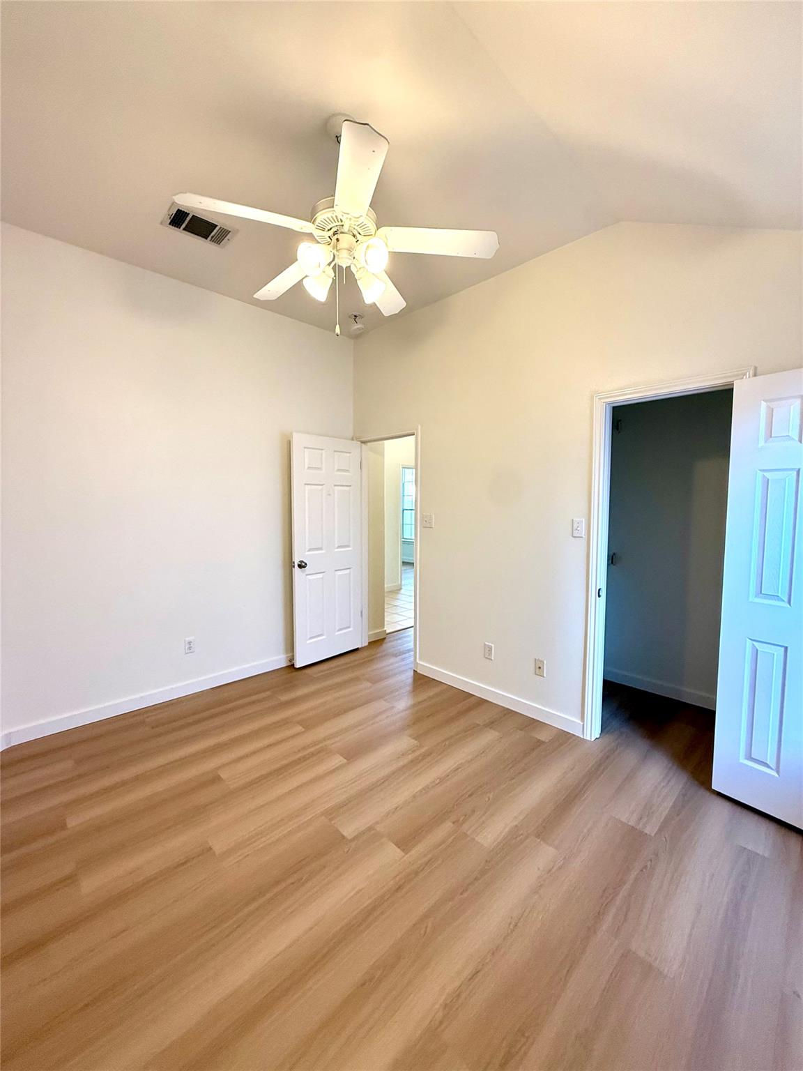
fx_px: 433
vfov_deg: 102.1
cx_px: 402
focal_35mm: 14
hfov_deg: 85.7
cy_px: 536
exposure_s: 1/120
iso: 250
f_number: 2.2
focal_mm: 2.22
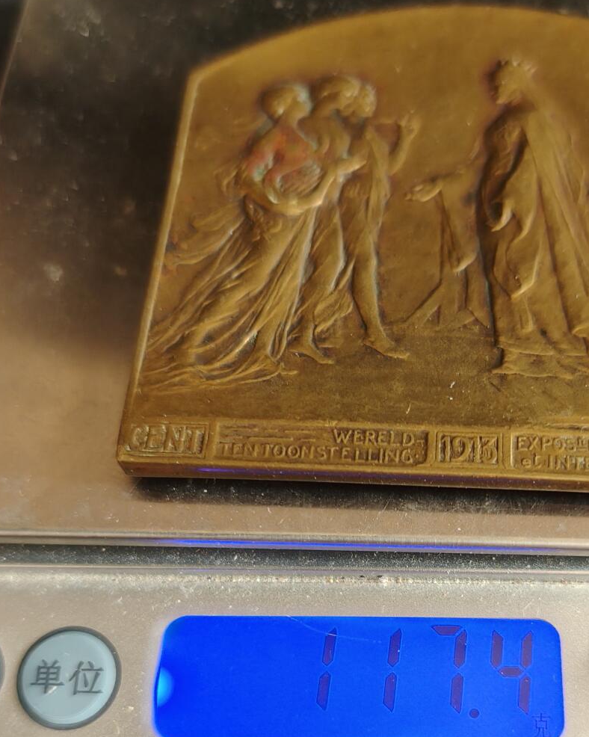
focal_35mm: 41
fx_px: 894
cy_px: 555
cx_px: 390
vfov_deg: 43.3
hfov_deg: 36.1
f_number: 1.6
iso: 500
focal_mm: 6.06
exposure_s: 1/100
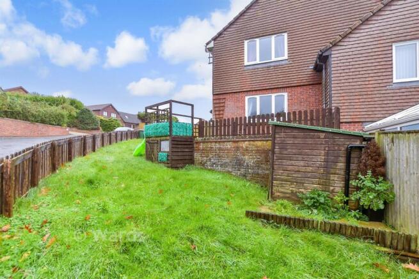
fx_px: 175
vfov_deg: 77.4
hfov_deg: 100.4
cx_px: 210
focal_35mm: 15
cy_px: 140
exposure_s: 1/50
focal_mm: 10
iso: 160
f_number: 6.3
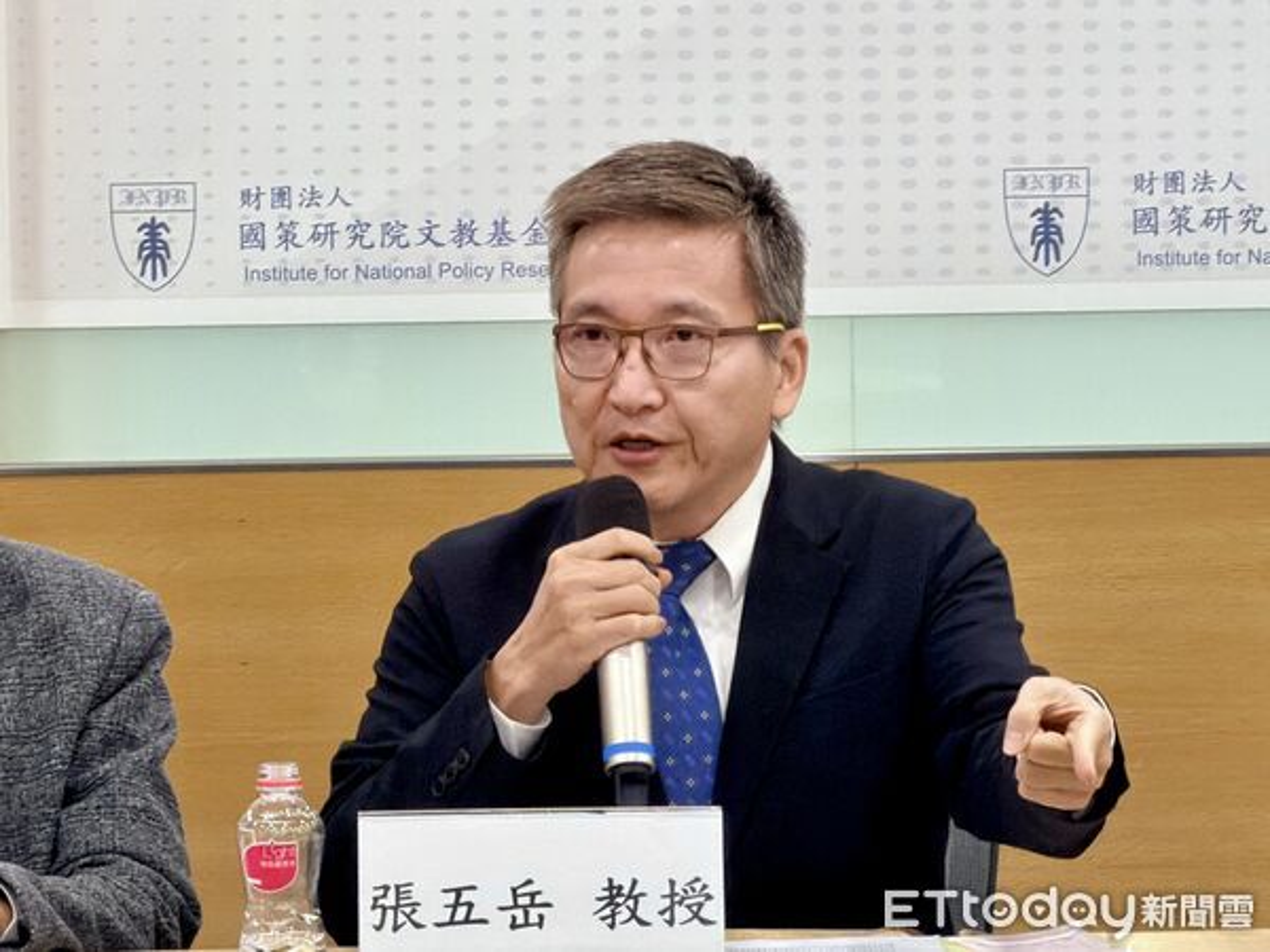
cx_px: 635
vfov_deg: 7.4
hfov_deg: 9.9
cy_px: 476
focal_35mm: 200
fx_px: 7338
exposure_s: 1/60
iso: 160
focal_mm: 16.89
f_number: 2.8
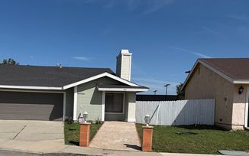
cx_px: 62
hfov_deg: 48.4
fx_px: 265
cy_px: 119
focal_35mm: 39
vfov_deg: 32.1
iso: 80
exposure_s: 1/10309
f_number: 1.78
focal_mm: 6.76
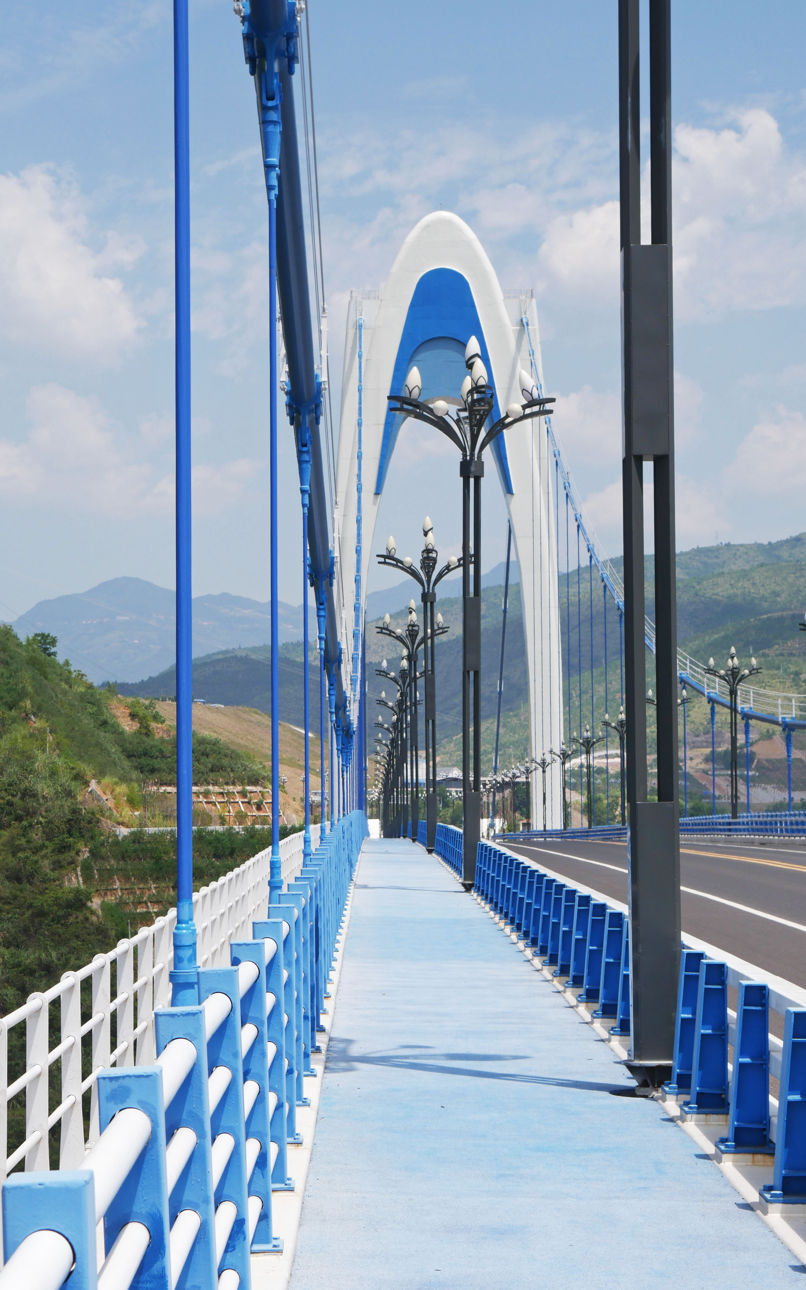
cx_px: 370
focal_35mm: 90
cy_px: 639
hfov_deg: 14.5
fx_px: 3163
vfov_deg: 23.0
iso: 200
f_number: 10
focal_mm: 42
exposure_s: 1/500
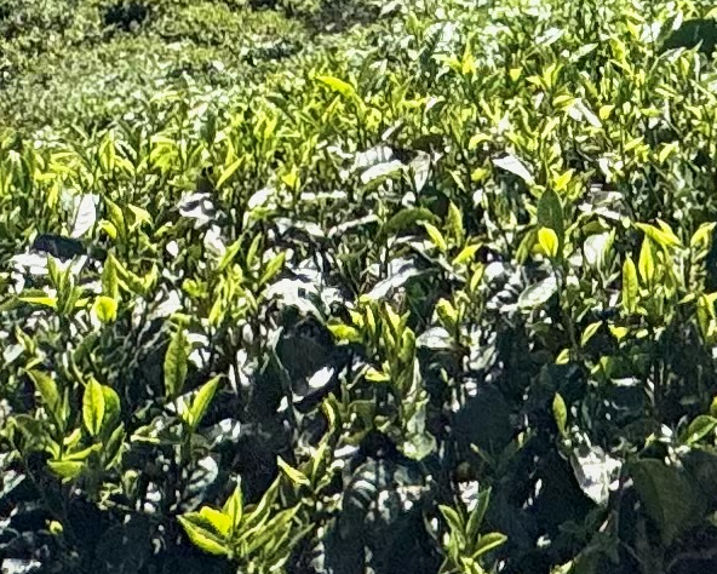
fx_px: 1974
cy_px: -1195
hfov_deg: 20.3
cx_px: 606
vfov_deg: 10.7
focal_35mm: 93
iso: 32
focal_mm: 2.22
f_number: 2.2
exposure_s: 1/3906
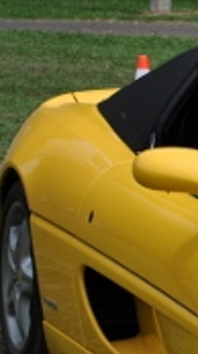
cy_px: 233
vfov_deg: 9.7
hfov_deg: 5.3
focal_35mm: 222
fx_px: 2077
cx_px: 496
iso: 100
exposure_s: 1/320
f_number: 9
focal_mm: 38
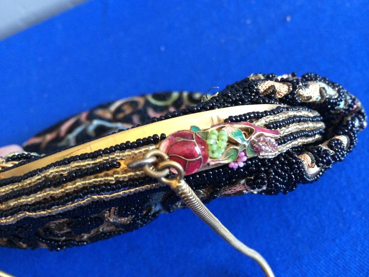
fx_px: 320
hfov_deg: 60.0
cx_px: 184
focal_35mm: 30
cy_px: 138
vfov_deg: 46.8
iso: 125
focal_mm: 4.12
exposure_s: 1/30
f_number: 2.2
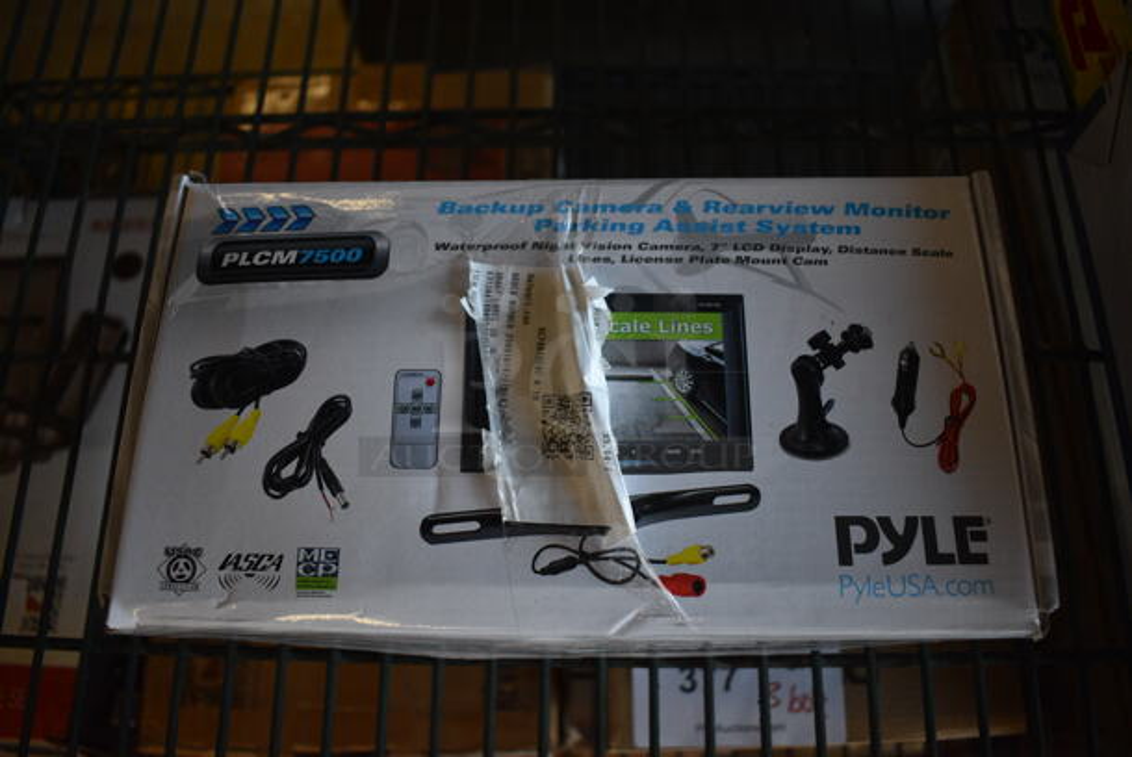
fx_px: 850
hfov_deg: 67.3
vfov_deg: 48.0
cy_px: 378
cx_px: 566
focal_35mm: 27
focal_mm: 18
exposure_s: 1/250
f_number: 3.5
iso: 800
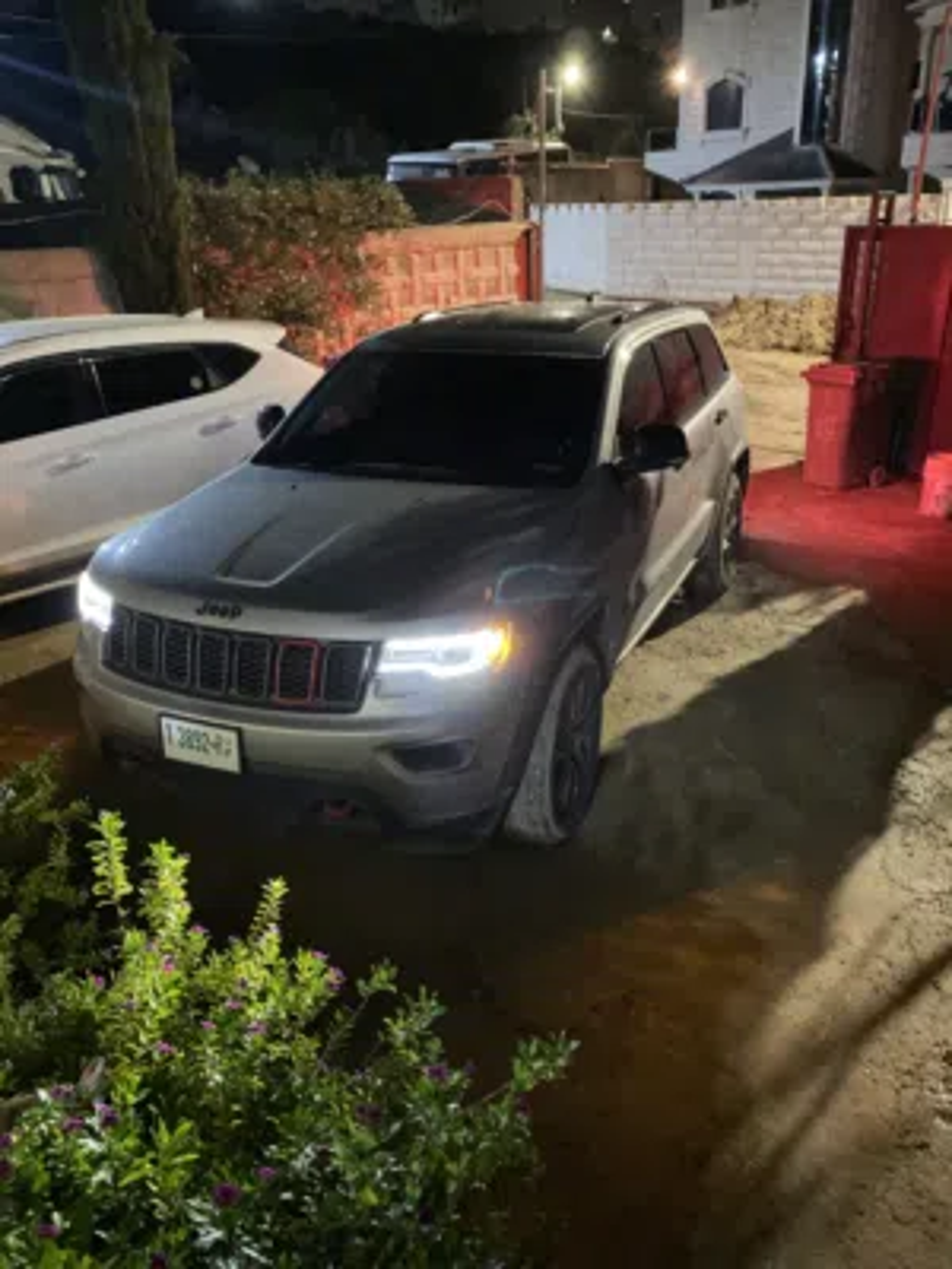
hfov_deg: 53.1
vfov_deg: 67.3
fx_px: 953
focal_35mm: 26
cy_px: 634
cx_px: 476
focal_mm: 4.25
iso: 640
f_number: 1.8
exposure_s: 1/4
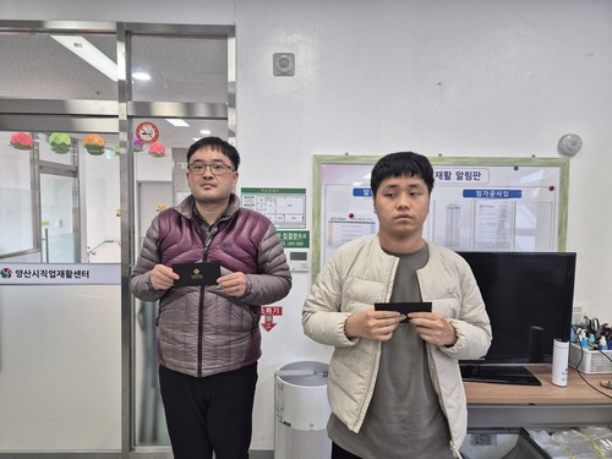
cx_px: 306
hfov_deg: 73.9
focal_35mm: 23
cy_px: 230
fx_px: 407
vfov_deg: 58.9
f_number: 1.8
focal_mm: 5.4
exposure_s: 1/120
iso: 100
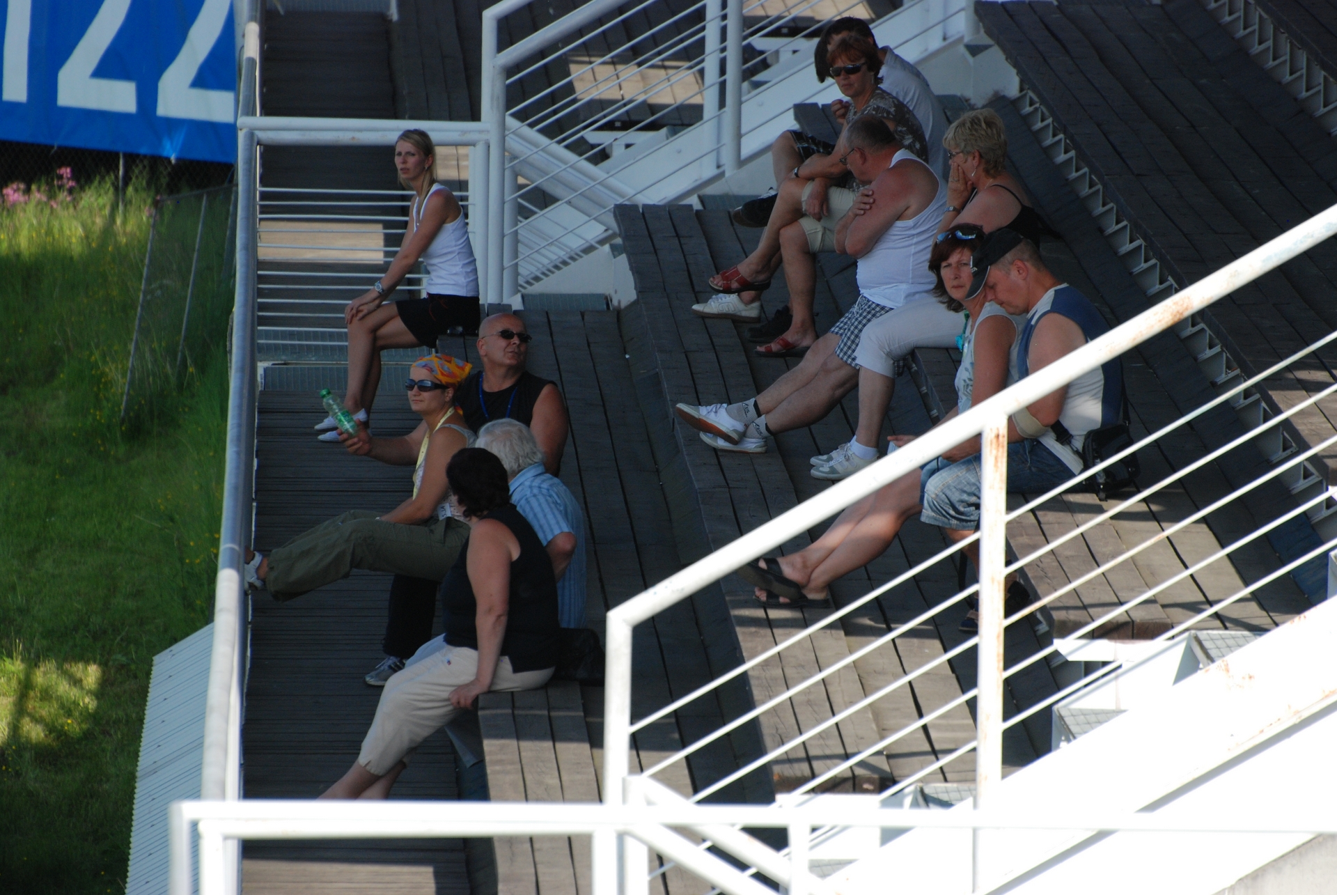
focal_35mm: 405
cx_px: 668
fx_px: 15058
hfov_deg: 5.1
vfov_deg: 3.4
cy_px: 448
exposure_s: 1/1250
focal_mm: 270
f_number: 5.6
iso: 400
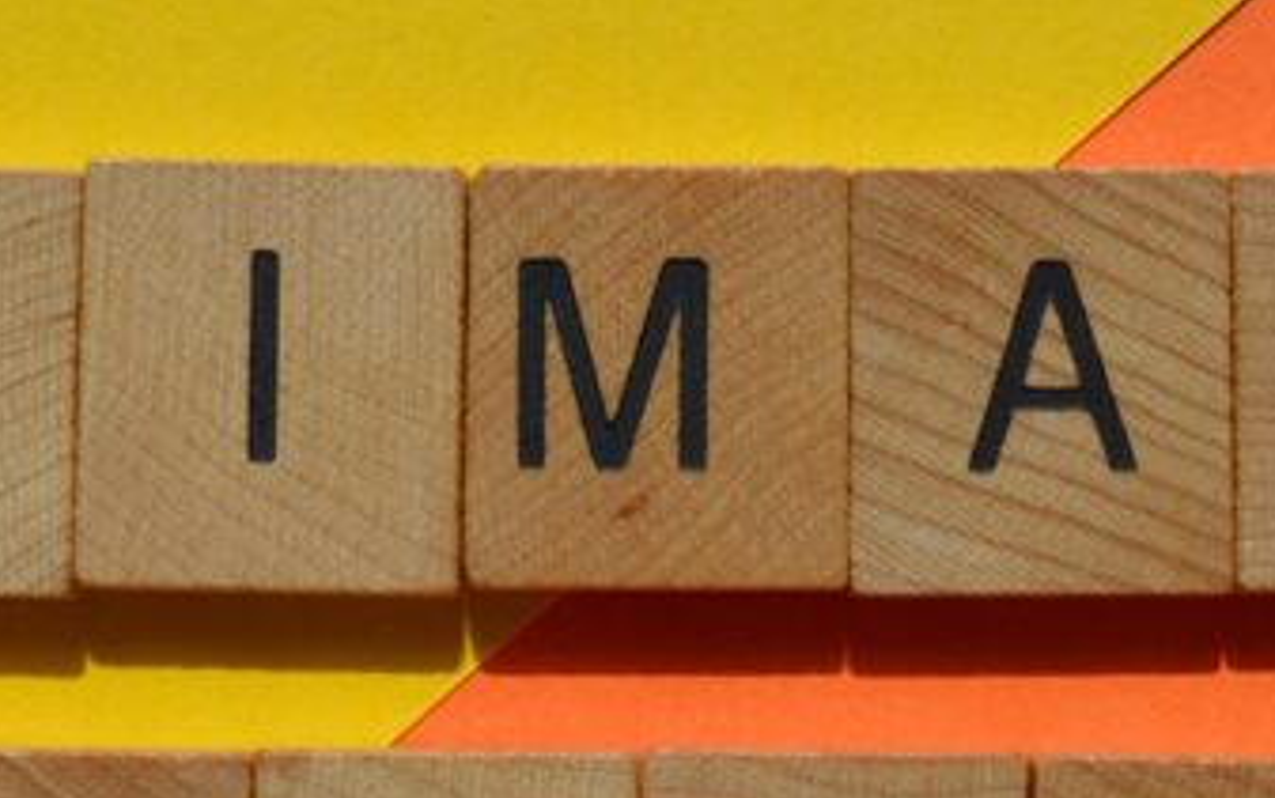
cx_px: 689
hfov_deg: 17.8
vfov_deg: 11.2
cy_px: 686
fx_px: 4068
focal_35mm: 117
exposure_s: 1/250
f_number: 8
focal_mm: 30
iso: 100
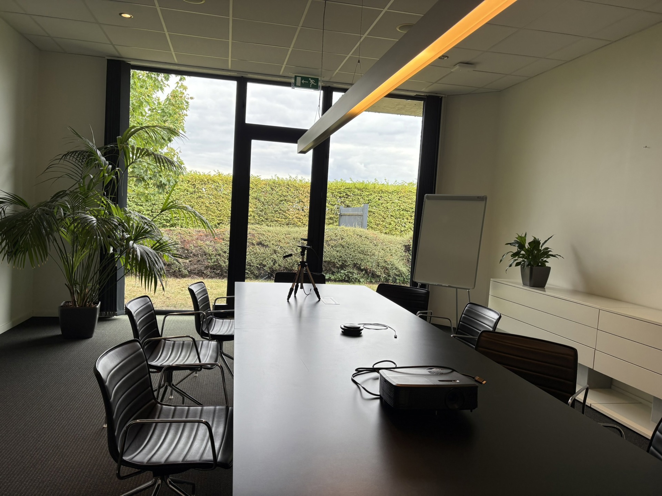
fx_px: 497
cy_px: 248
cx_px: 331
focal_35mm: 26
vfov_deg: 53.1
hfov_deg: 67.3
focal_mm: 5.96
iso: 32
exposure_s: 1/121
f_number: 1.6
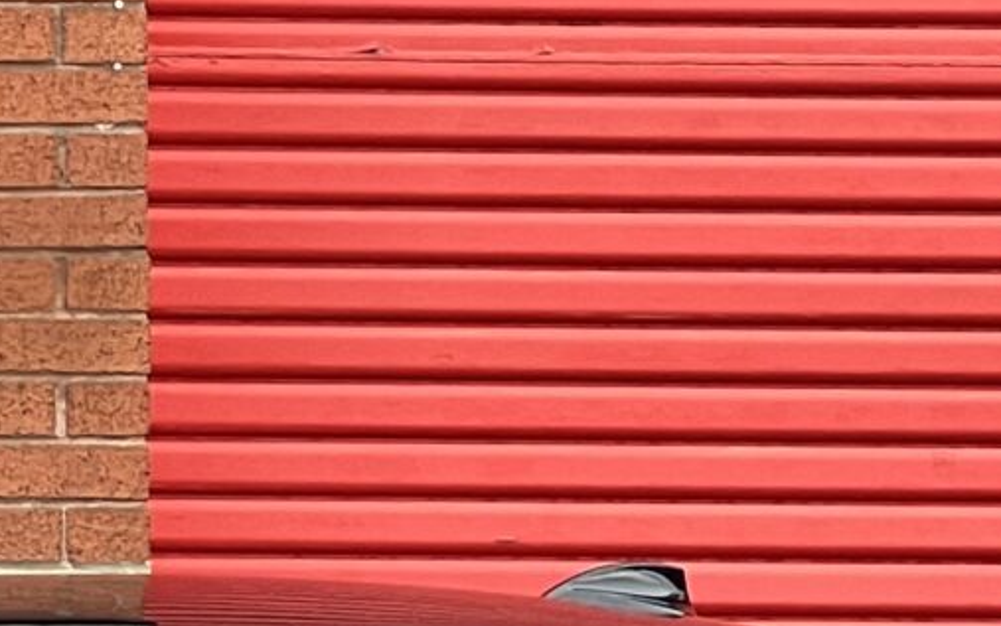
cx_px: -393
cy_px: 814
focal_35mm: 412
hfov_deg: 5.1
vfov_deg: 3.2
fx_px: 11241
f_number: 2.8
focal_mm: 9
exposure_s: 1/130
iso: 32
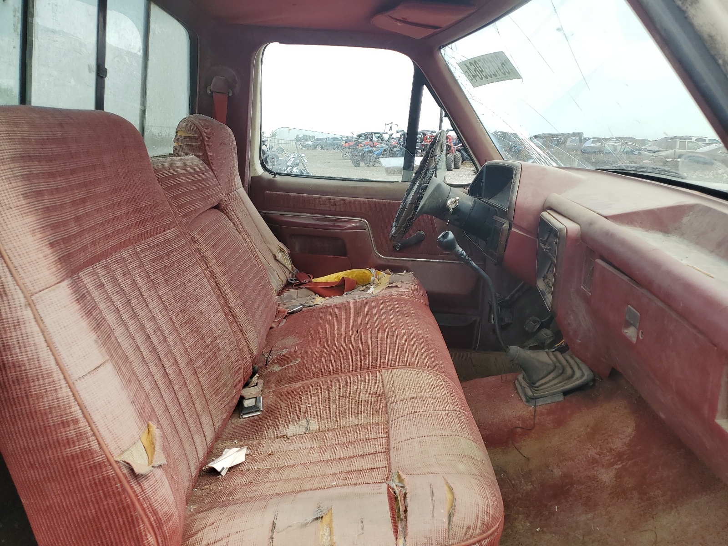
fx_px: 547
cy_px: 273
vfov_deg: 53.1
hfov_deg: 67.3
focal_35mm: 26
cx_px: 364
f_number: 1.5
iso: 50
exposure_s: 1/1000
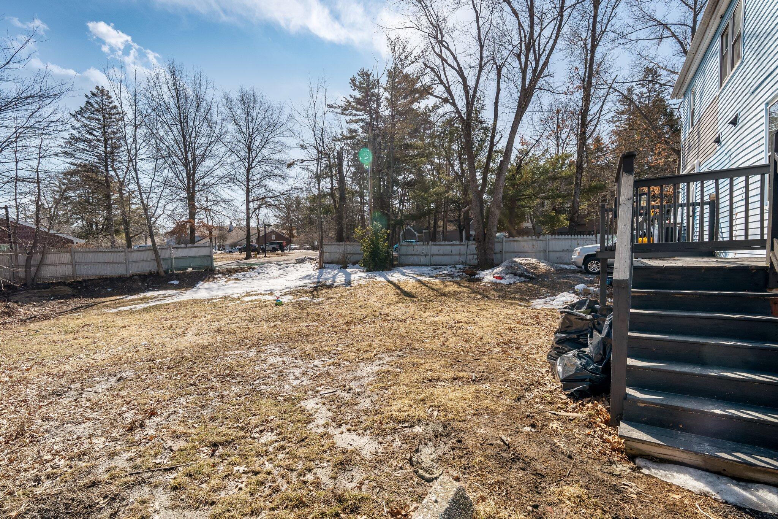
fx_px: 346
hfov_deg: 96.7
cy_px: 260
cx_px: 389
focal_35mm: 16
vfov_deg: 73.7
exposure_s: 1/100
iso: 320
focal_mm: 16
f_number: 8
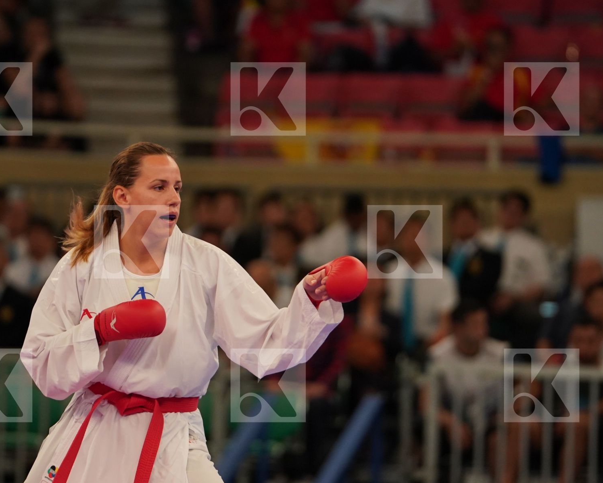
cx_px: 268
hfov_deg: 5.7
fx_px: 6050
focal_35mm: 339
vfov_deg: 4.6
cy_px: 242
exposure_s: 1/1000
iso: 1600
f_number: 2.8
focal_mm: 200
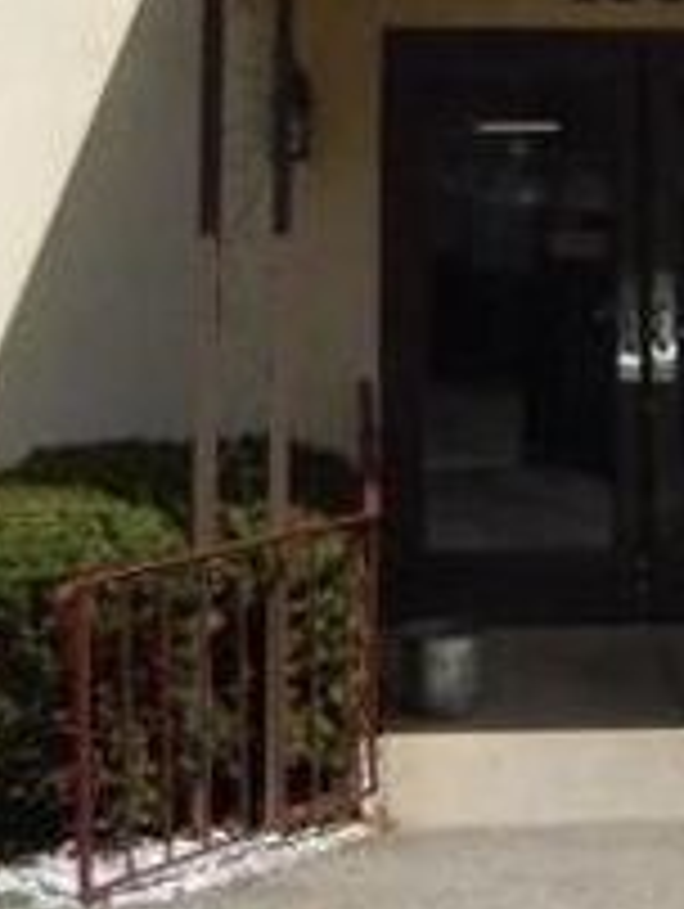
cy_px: -320
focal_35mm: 82
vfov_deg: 21.2
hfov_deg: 17.7
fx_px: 2156
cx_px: 662
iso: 125
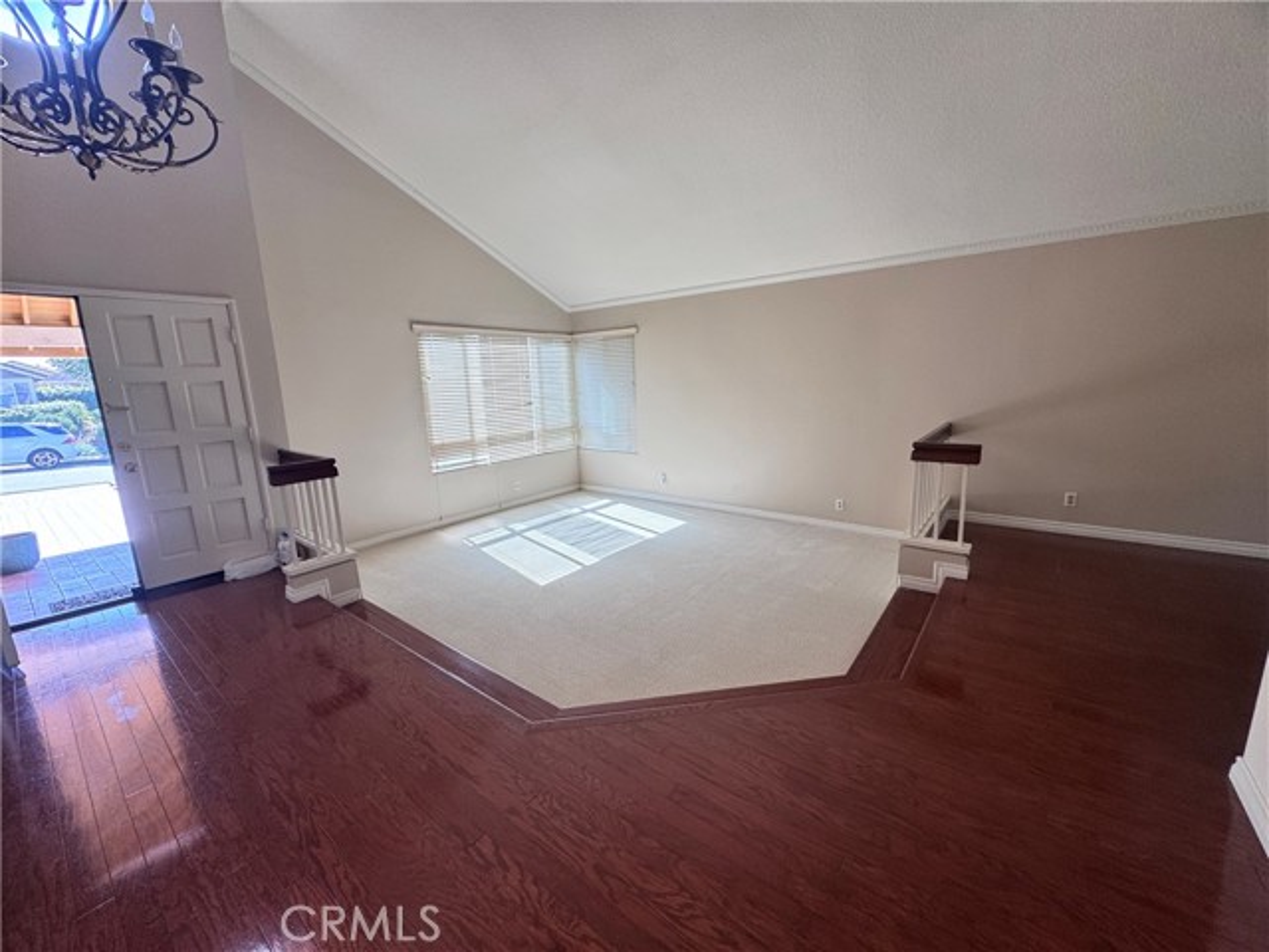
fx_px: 513
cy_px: 476
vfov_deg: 85.7
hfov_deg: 102.1
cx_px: 634
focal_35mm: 14
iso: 50
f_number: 2.2
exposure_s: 1/99
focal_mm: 2.22
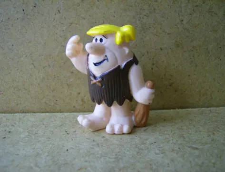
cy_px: 86
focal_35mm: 36
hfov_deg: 51.1
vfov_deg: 40.0
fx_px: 235
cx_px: 112
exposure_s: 1/64
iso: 114
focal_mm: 6
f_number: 2.8
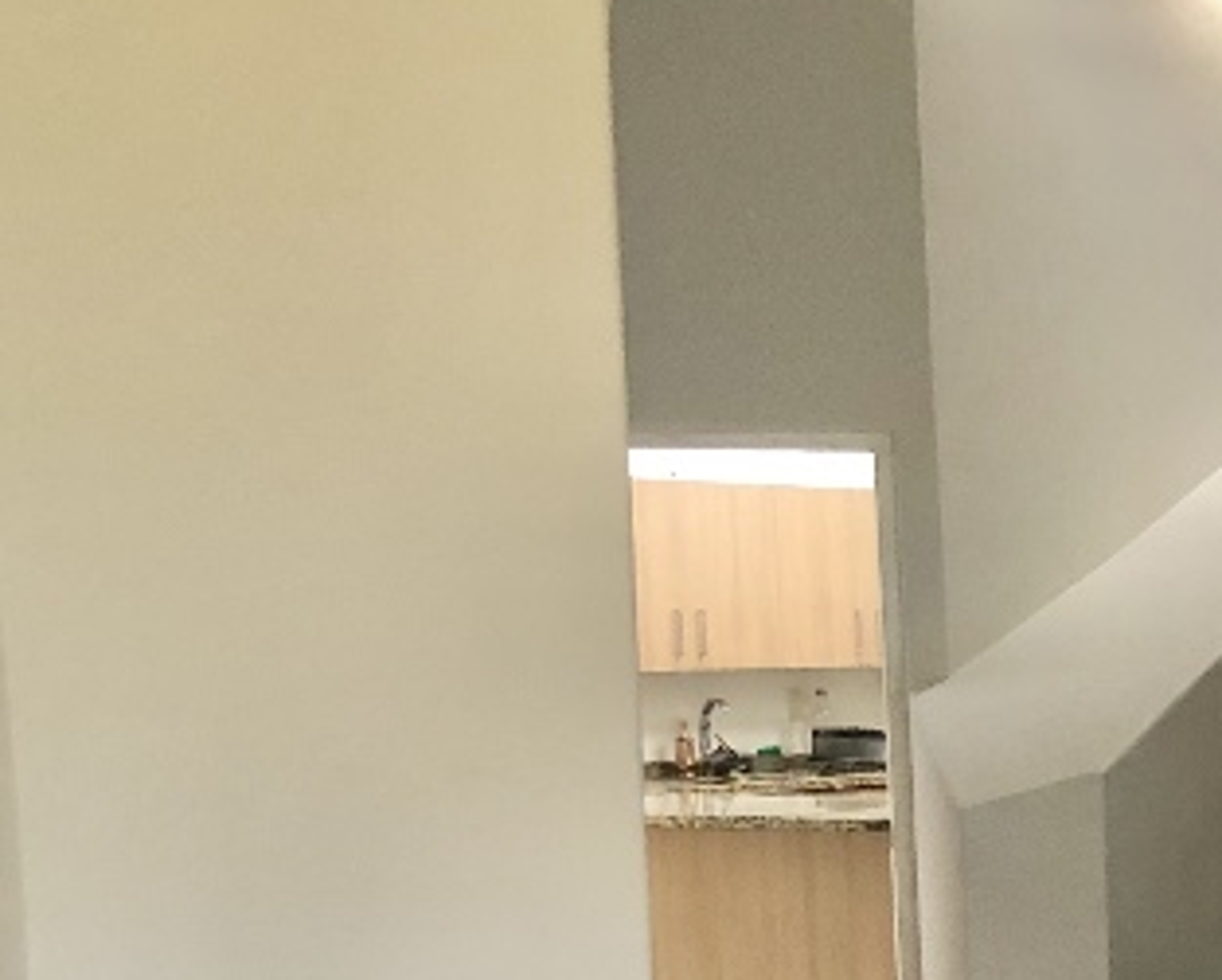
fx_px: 3367
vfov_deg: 16.1
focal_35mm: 93
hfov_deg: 17.6
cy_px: 1042
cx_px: 2018
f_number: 1.8
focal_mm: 3.99
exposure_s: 1/15
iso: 50
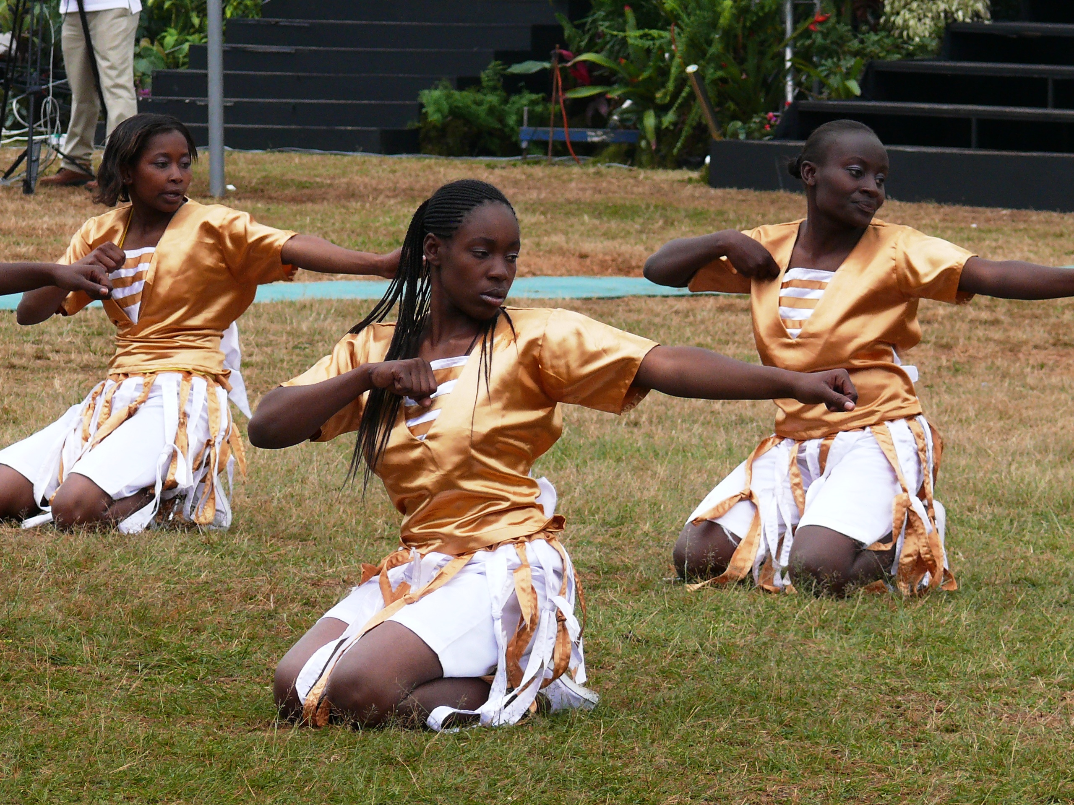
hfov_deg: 7.5
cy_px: 402
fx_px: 8222
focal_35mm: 265
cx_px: 537
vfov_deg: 5.6
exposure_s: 1/200
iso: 100
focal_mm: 39.3
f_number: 4
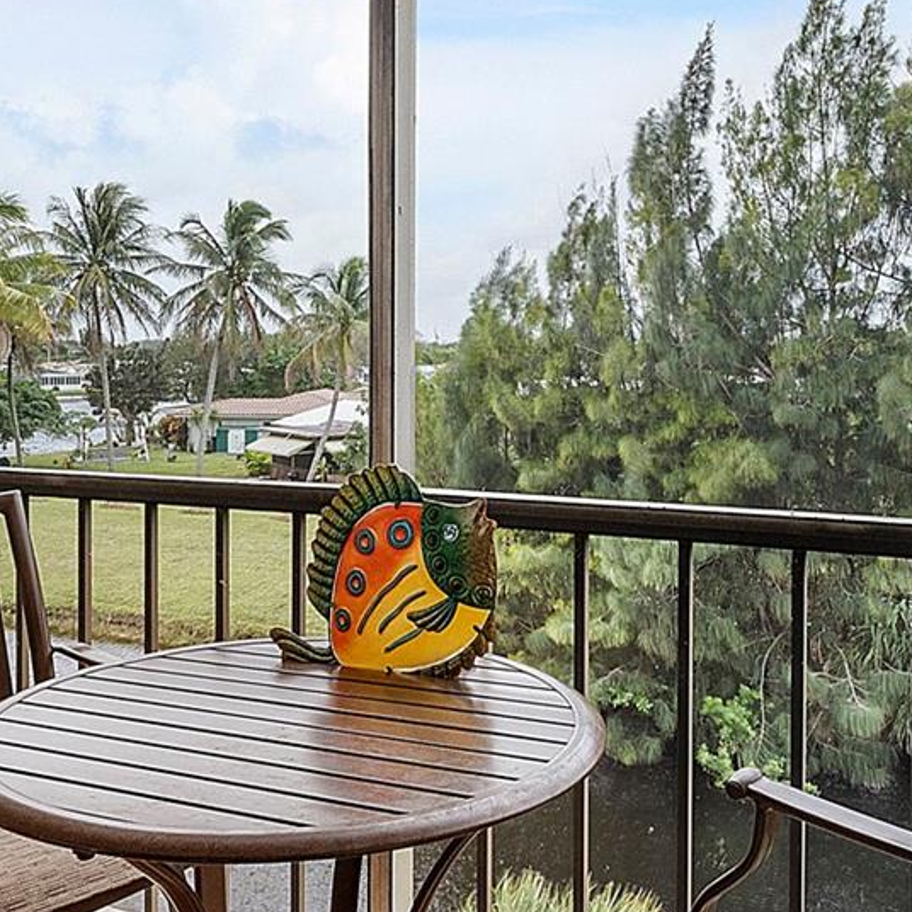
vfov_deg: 43.7
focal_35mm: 38
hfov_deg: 43.9
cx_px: 461
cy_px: 368
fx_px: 1133
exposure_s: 1/60
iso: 200
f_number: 10
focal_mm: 10
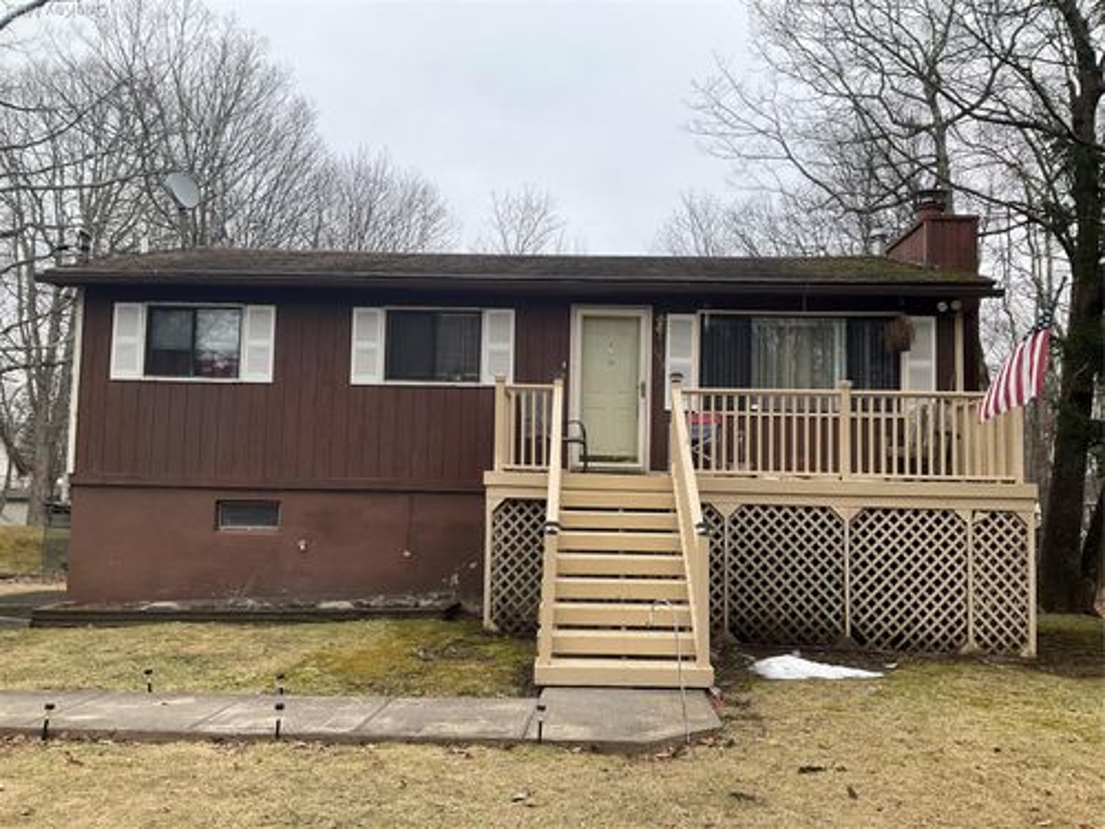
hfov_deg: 61.7
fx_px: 926
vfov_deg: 48.2
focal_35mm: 29
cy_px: 414
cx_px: 552
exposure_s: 1/650
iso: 25
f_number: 1.8
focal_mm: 3
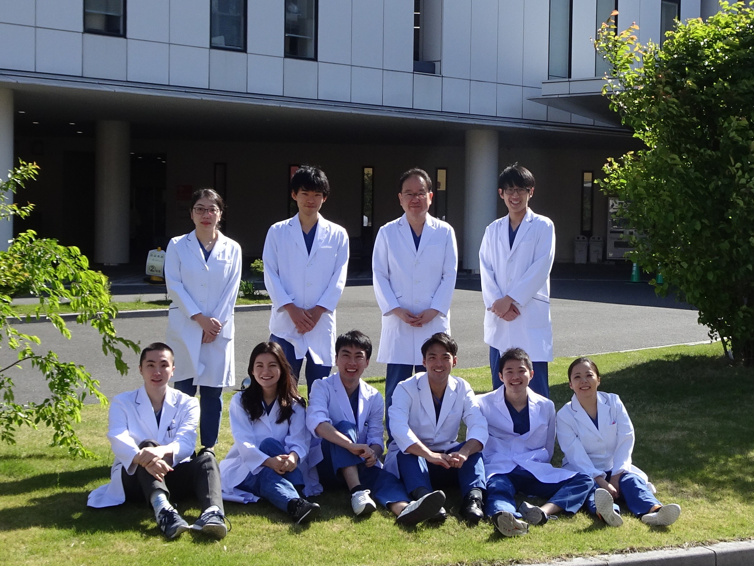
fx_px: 632
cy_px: 283
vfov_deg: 48.2
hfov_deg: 61.7
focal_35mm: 29
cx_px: 377
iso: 80
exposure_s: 1/400
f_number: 3.5
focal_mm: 4.92
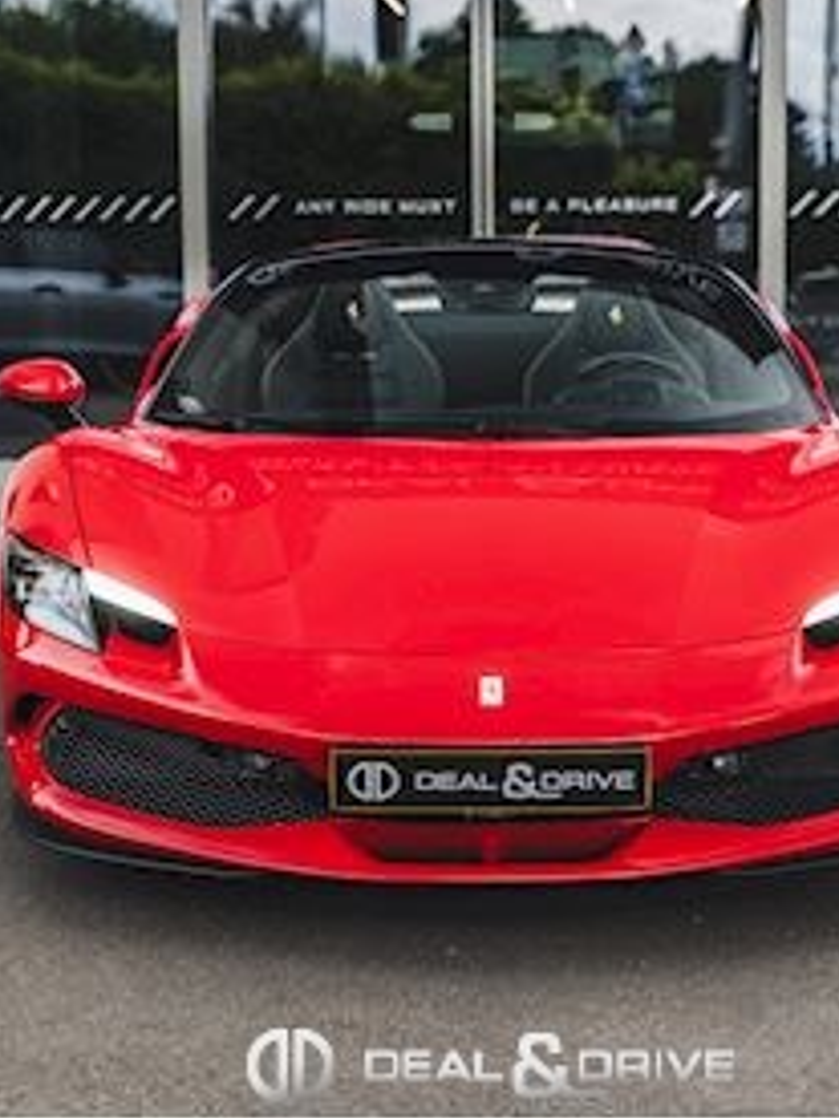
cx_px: 490
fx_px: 2456
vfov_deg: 25.7
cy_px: 555
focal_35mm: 76
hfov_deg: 19.4
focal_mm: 52
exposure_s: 1/200
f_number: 2.8
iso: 100
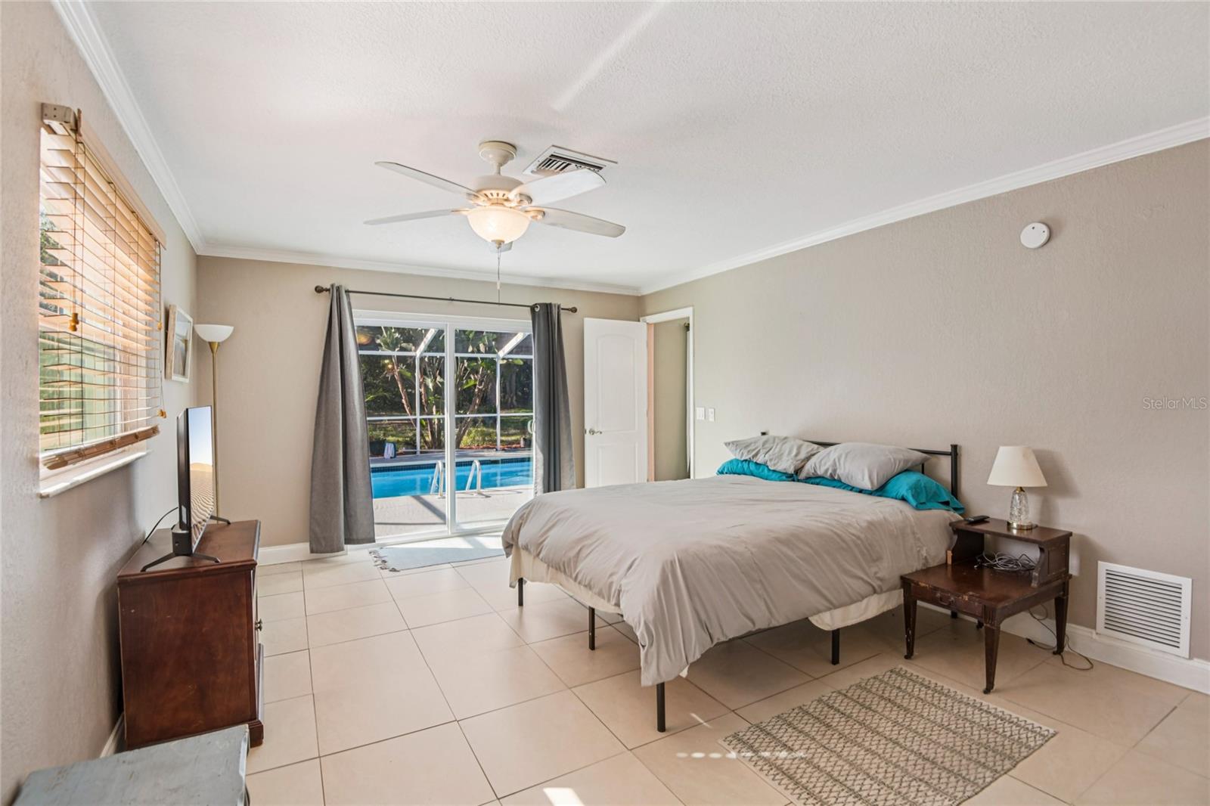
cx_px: 605
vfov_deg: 73.7
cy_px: 403
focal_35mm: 16
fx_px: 538
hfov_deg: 96.7
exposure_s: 1/40
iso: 400
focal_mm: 16
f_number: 8
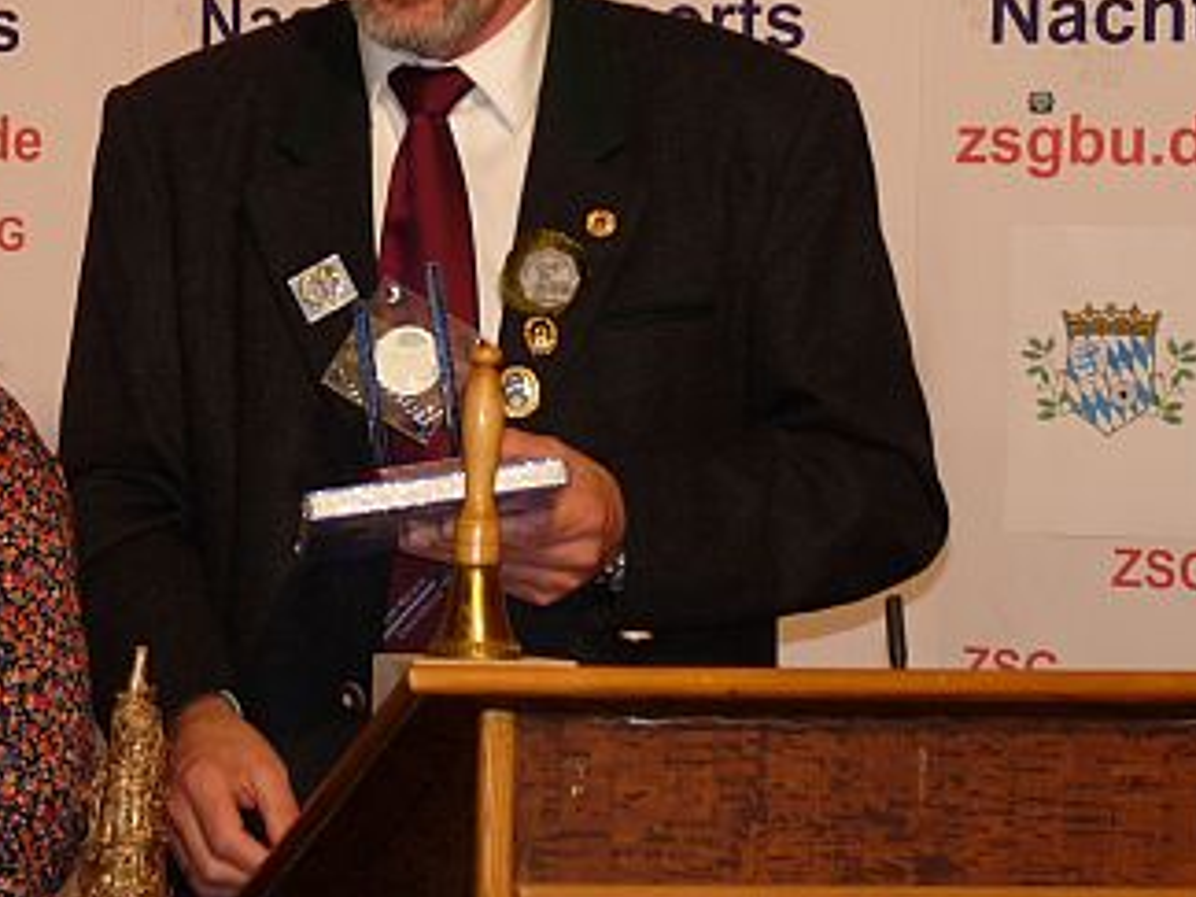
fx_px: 5563
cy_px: 314
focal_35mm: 161
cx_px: 225
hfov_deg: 12.2
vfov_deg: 9.2
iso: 125
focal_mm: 15.5
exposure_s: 1/40
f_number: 3.4
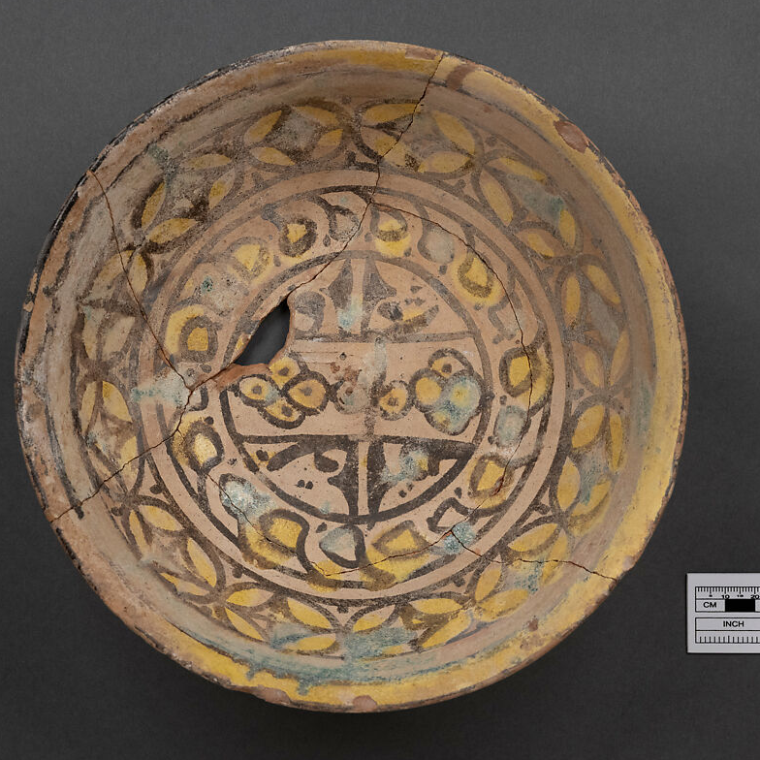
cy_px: 382
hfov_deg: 26.5
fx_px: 1615
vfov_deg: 26.5
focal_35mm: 65
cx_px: 359
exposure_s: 1/80
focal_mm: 50
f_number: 13
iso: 640
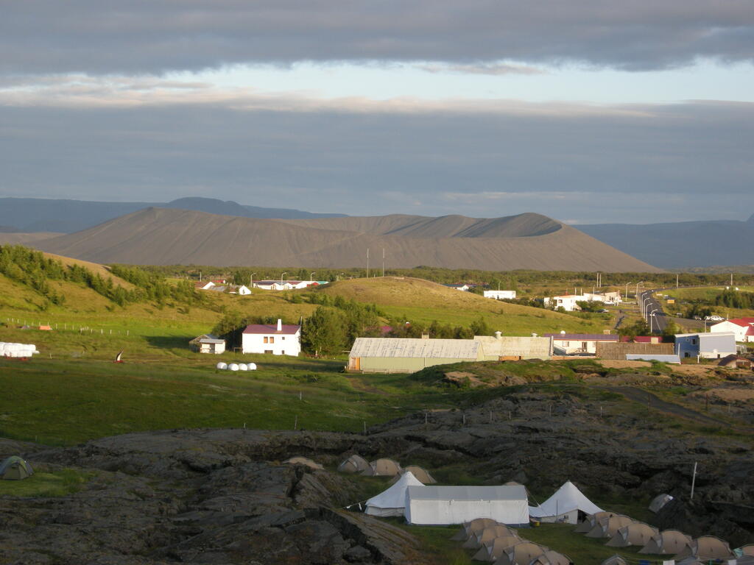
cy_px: 282
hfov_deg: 19.4
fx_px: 2200
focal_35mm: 101
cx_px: 377
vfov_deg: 14.6
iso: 100
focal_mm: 21.5
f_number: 5.2
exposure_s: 1/152
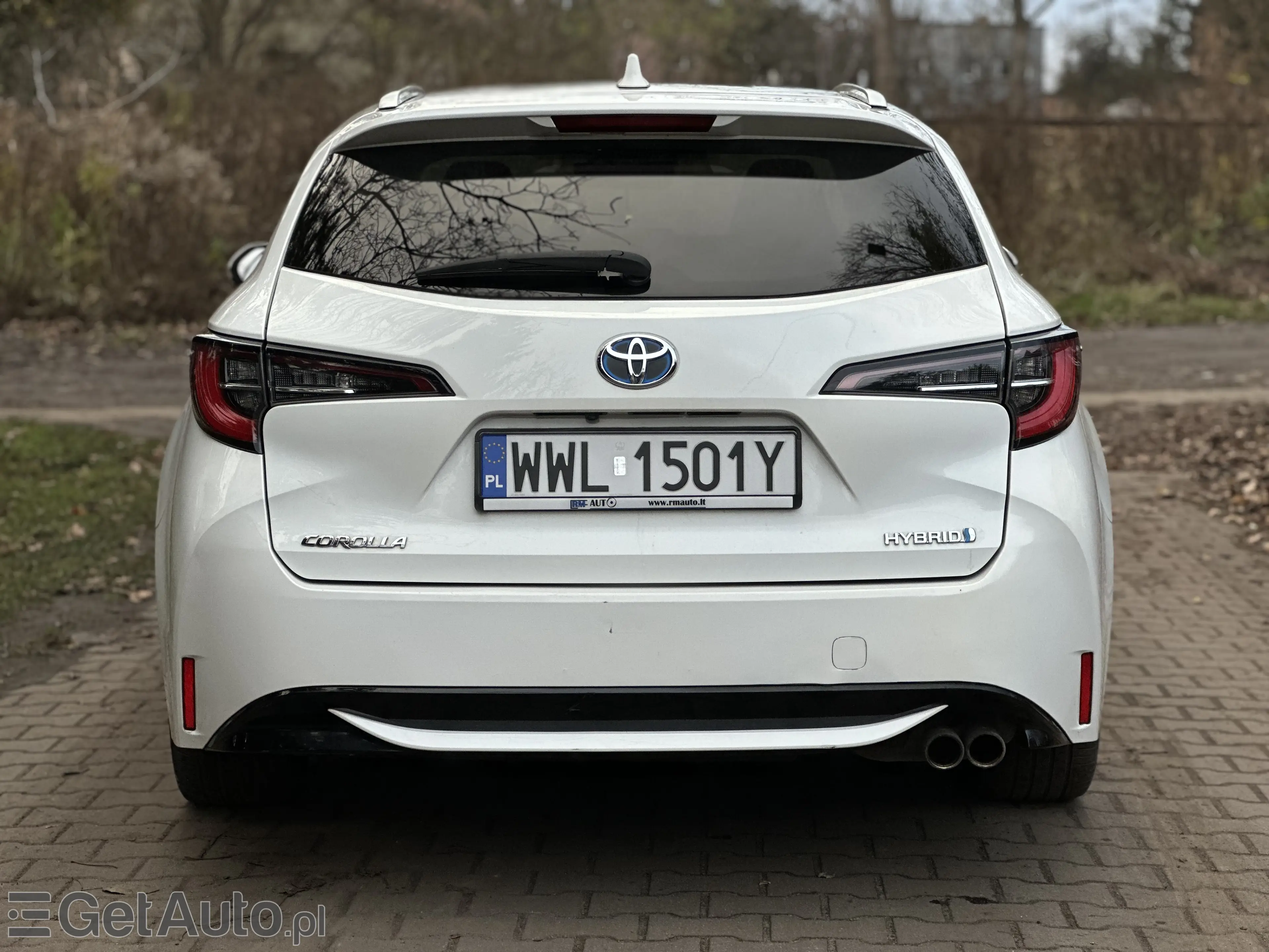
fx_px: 2823
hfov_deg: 25.3
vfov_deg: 19.1
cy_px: 476
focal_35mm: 77
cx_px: 634
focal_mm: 9
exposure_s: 1/121
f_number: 2.8
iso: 40
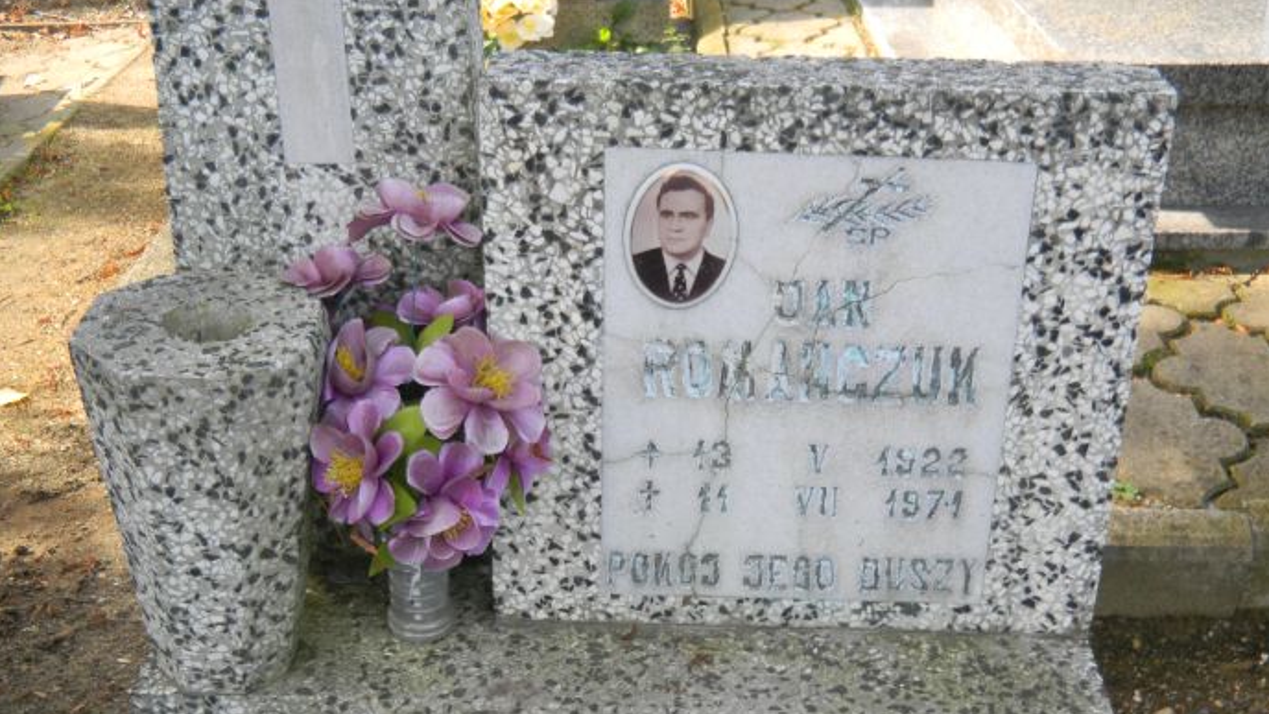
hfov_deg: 40.6
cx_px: 627
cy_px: 440
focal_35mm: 51
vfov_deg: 23.4
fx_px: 1716
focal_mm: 8.3
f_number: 4.1
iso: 80
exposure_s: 1/107
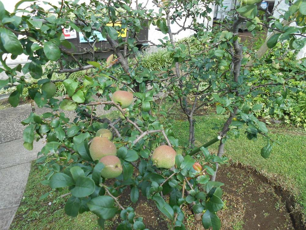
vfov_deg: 53.1
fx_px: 230
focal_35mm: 26
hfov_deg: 67.3
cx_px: 153
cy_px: 115
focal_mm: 4.6
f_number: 3.5
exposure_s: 1/320
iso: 80
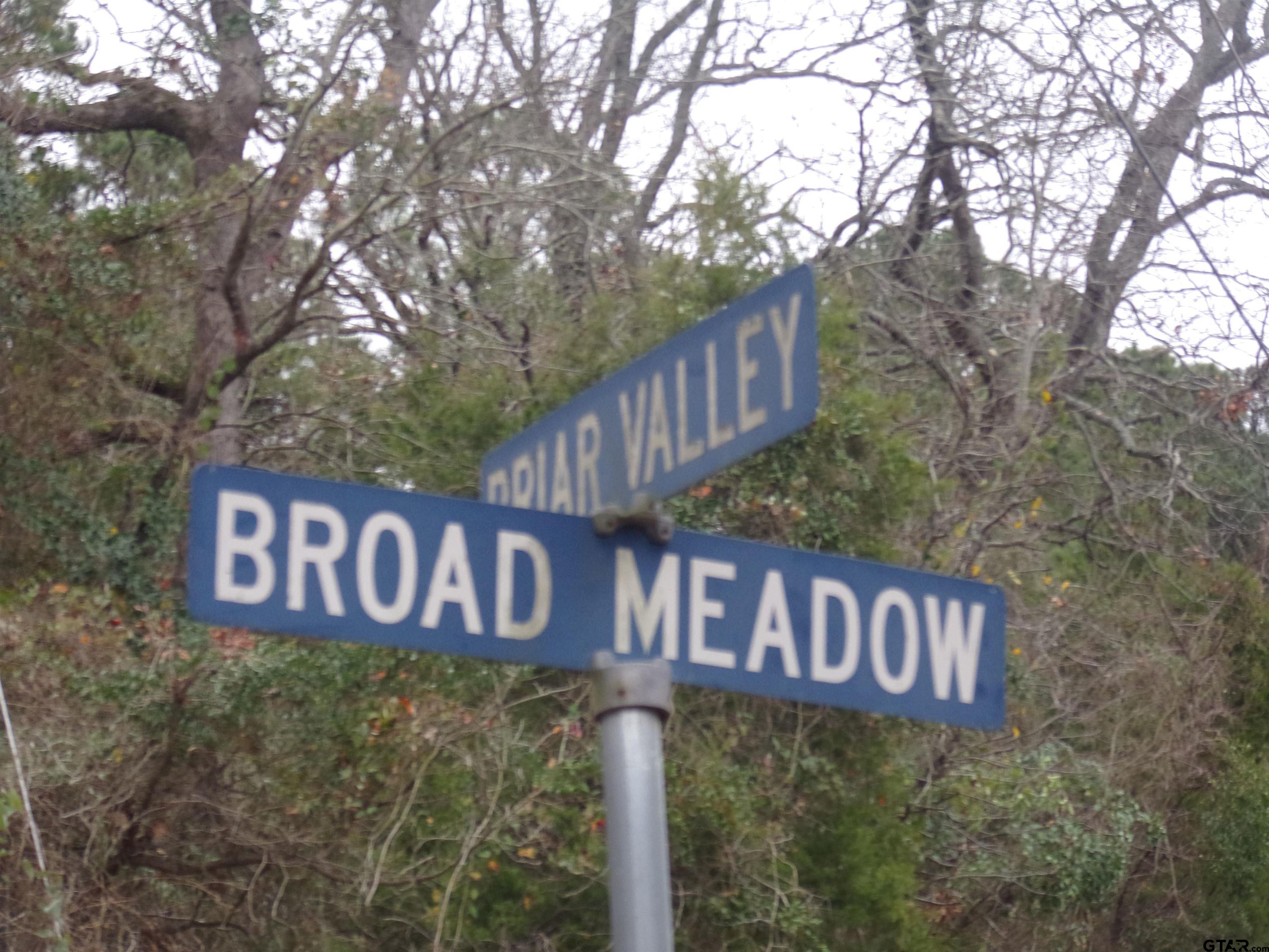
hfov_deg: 17.6
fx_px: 4106
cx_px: 634
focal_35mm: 112
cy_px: 476
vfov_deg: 13.2
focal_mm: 20.1
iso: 80
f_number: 5.3
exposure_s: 1/45
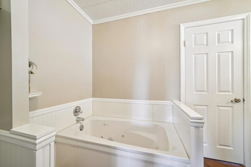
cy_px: 84
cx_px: 126
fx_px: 98
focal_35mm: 14
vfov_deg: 81.2
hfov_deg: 104.3
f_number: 9
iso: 400
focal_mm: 14
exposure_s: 1/6
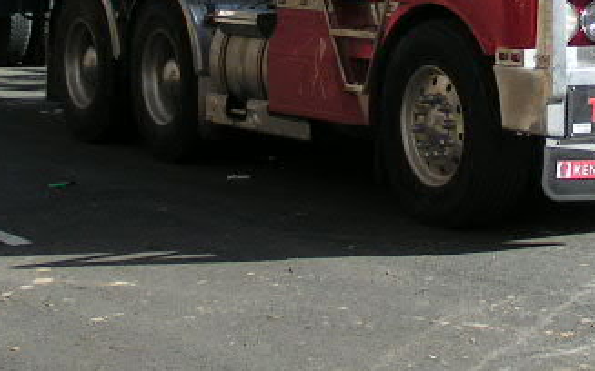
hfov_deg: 14.8
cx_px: 502
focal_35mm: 140
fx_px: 2269
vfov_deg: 9.2
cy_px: -100
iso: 50
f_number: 5
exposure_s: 1/400
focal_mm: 8.3
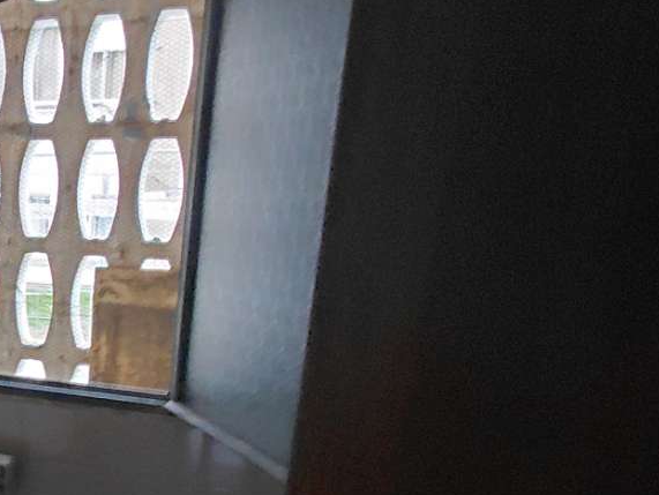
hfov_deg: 35.7
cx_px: -120
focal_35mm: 42
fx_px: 800
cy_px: 365
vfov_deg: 33.8
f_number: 2.2
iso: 800
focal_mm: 1.64
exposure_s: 1/14.3
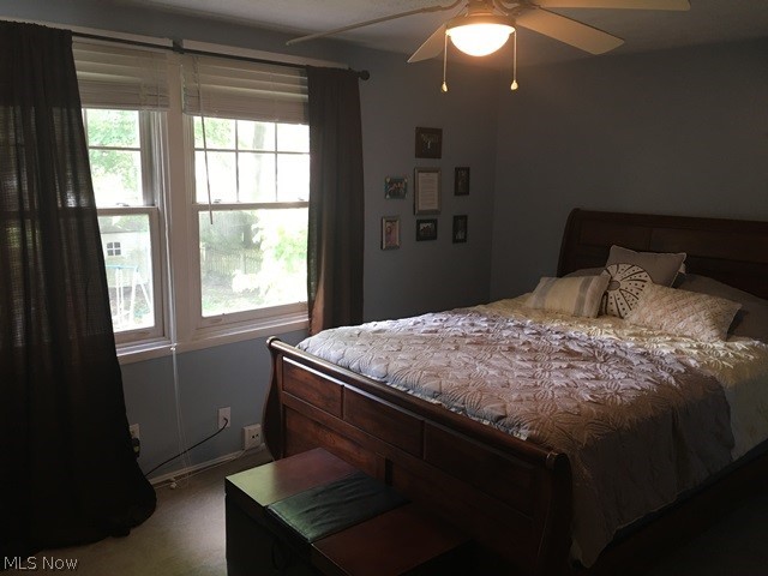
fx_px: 643
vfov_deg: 48.2
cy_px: 288
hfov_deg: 61.7
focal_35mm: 29
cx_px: 384
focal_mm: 4.15
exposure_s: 1/15
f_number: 2.2
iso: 50
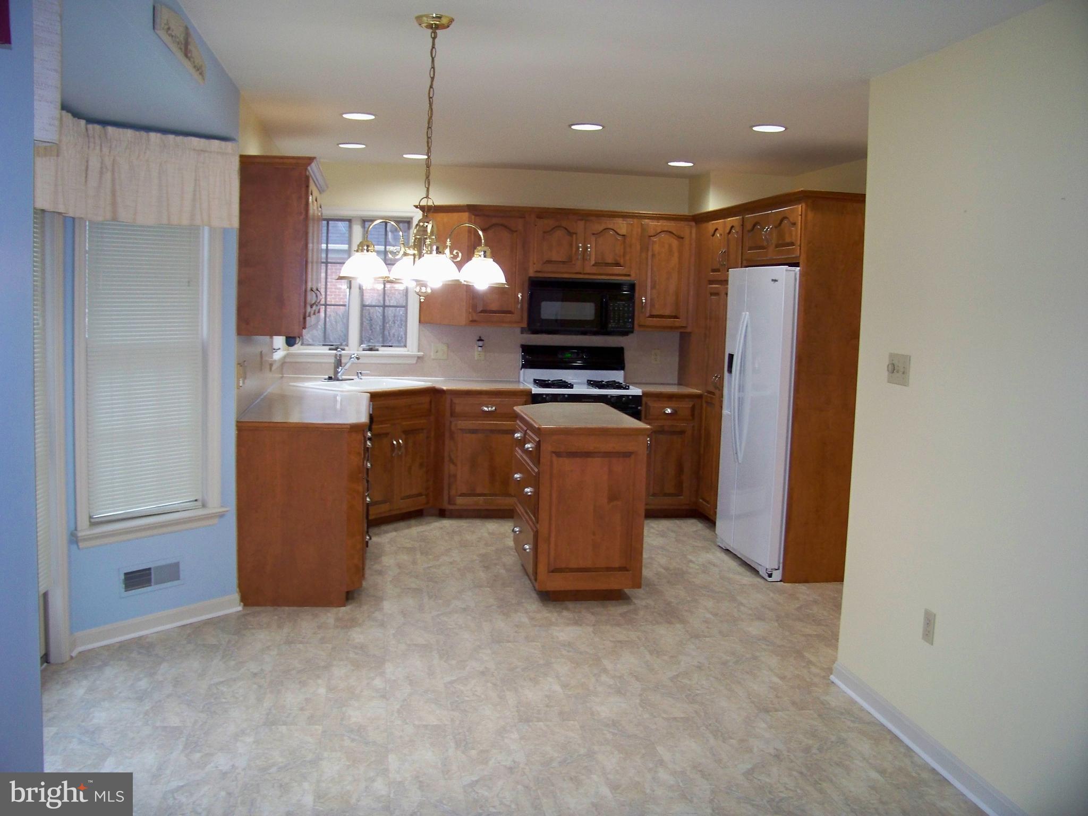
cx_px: 544
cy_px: 408
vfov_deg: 42.9
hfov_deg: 55.4
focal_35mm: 33
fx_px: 1037
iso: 200
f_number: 2.8
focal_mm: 5.85
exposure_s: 1/30
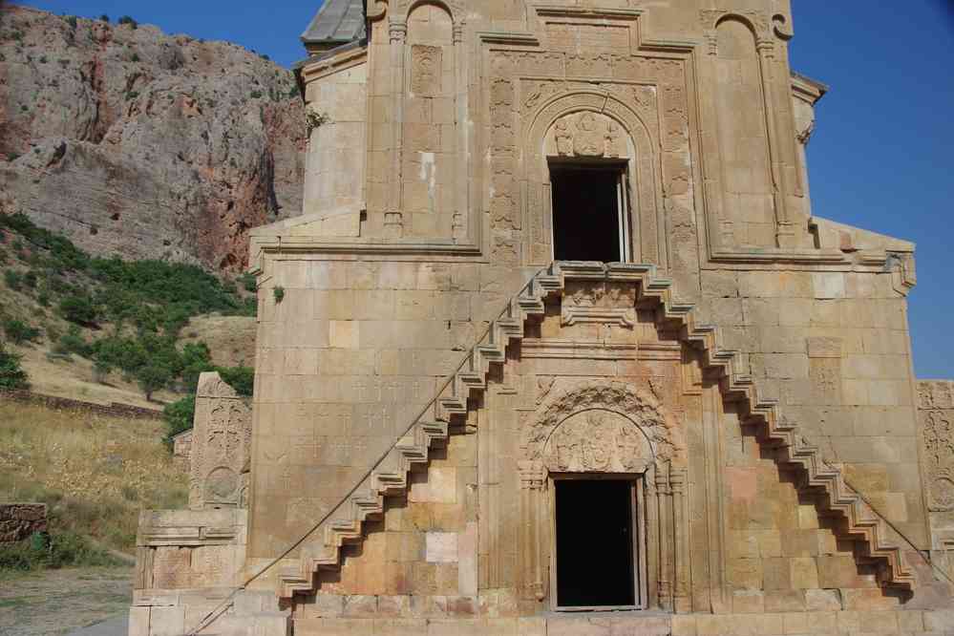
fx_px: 821
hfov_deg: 60.3
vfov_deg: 42.3
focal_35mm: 31
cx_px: 477
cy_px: 318
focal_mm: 20.6
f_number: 11
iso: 200
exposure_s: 1/100
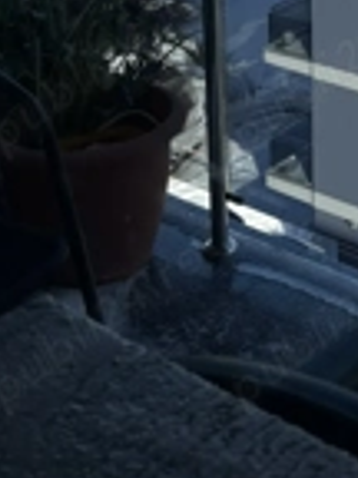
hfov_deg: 19.2
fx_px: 993
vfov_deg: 23.9
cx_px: 438
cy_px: -136
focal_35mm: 72
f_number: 1.6
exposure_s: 1/3788
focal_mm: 5.96
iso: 50
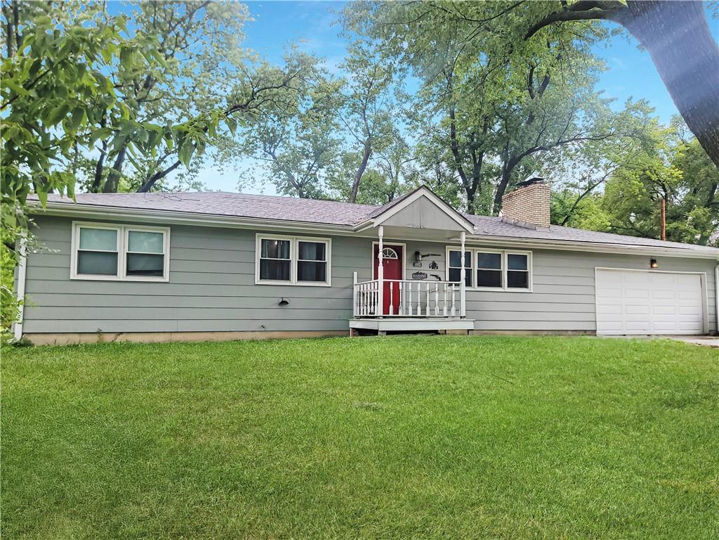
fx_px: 498
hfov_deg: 71.6
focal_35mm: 24
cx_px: 360
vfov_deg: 56.8
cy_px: 270
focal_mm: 6.7
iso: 16
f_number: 1.8
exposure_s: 1/140
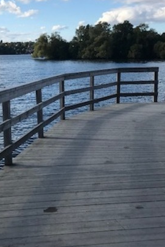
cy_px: 127
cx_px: 37
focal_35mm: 55
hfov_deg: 24.3
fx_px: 378
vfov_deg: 36.3
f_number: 1.8
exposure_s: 1/1808
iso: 20
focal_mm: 3.99
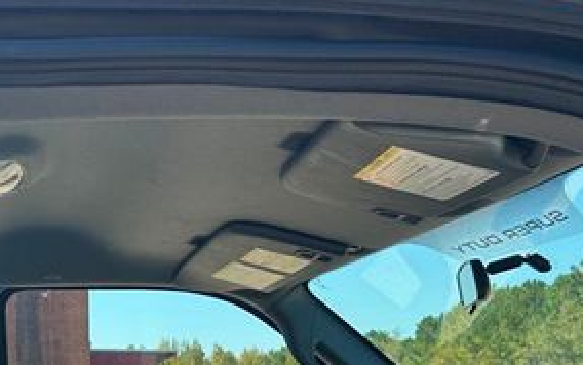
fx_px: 986
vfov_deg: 19.7
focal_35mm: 62
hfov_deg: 31.3
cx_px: 47
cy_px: 443
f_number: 1.5
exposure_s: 1/1183
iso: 50
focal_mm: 5.7
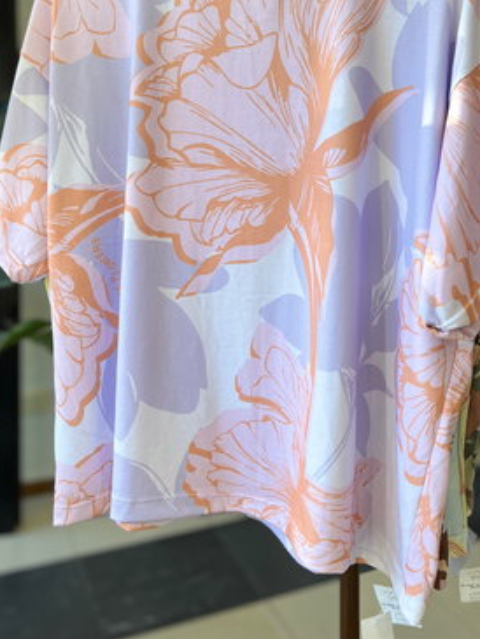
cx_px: 270
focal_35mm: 38
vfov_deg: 47.7
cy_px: 185
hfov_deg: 37.7
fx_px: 702
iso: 50
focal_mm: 5.1
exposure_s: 1/100
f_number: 1.6
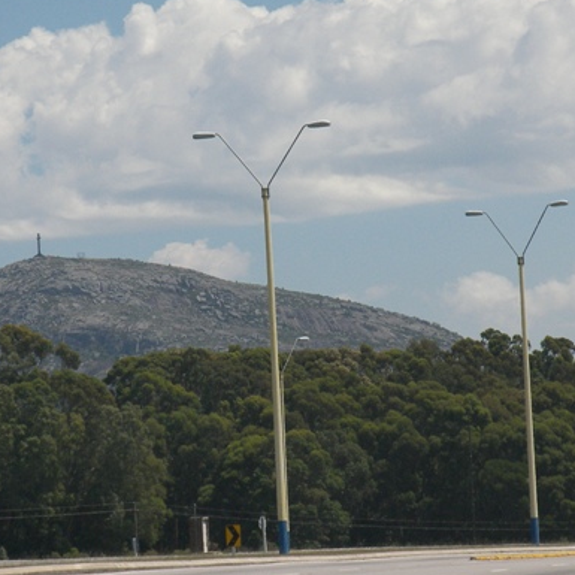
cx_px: 223
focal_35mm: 246
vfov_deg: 7.1
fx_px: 4623
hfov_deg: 7.1
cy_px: 234
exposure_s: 1/1250
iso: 100
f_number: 4
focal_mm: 28.1
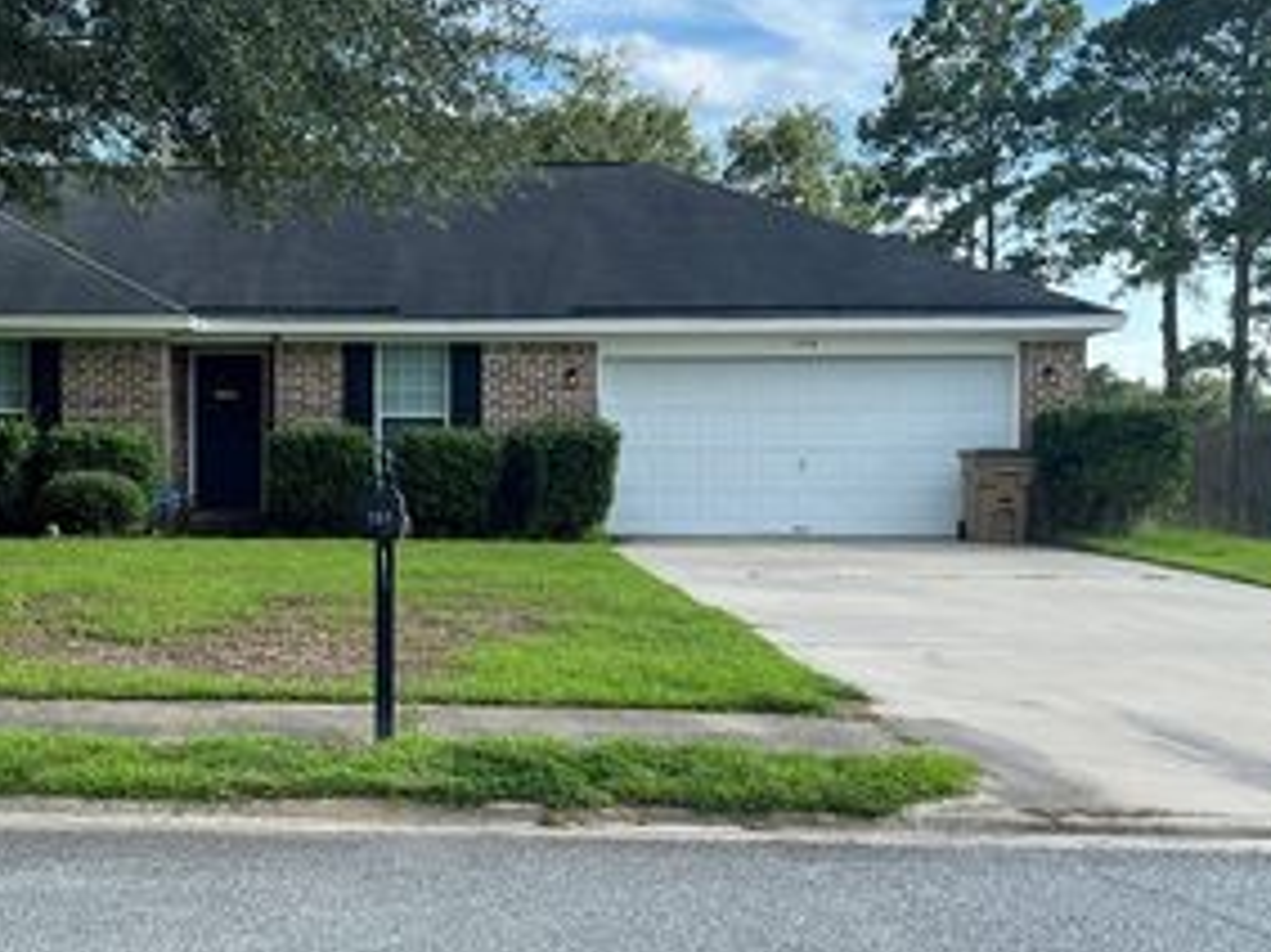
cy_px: 501
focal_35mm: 46
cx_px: 305
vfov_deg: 31.5
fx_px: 1688
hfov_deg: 40.0
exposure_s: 1/1412
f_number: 1.5
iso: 50
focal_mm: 5.7
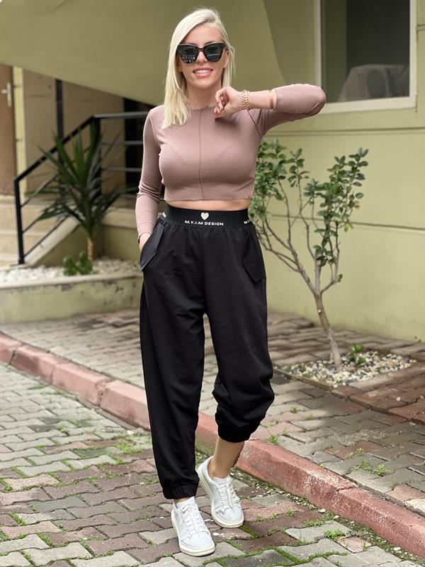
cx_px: 212
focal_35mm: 77
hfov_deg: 19.1
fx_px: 1260
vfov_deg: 25.3
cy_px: 284
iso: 250
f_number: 2.8
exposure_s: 1/76
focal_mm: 9
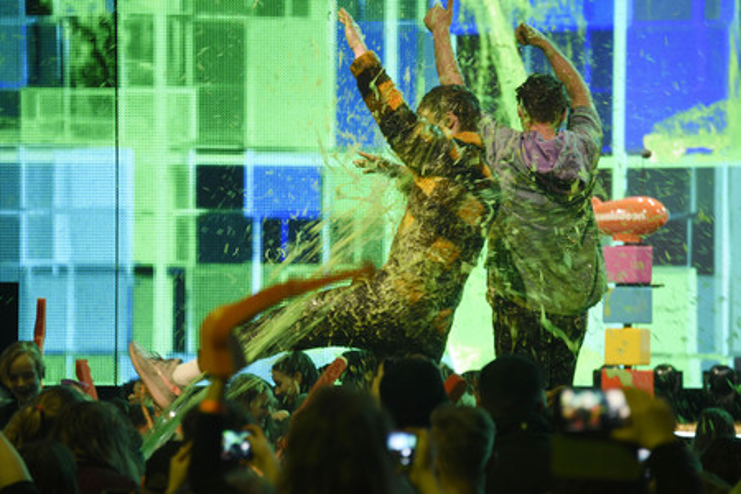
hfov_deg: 6.9
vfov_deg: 4.6
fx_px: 6175
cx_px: 370
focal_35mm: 300
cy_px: 247
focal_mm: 300
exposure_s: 1/125
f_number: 5.6
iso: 2500
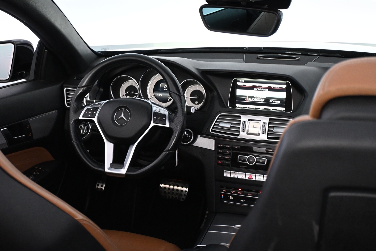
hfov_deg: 37.2
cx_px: 181
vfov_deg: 25.3
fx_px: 559
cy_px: 130
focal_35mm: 54
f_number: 5
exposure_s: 1/60
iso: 3200
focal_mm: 33
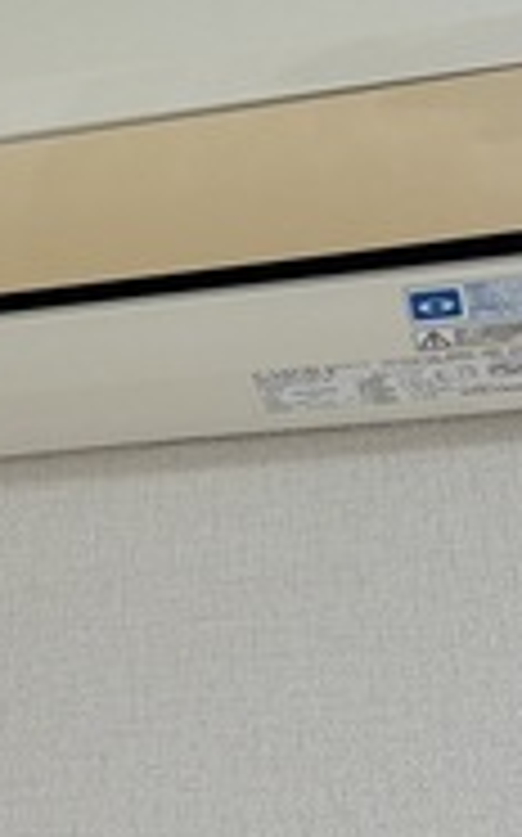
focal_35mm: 83
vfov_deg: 24.5
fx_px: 1892
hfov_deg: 15.5
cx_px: 68
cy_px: 153
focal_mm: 5.96
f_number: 1.6
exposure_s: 1/60
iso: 125
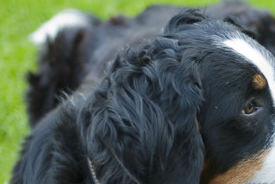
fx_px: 1629
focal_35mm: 213
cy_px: 179
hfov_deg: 9.5
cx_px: 368
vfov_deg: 6.4
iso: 320
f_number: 2
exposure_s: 1/160
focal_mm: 50
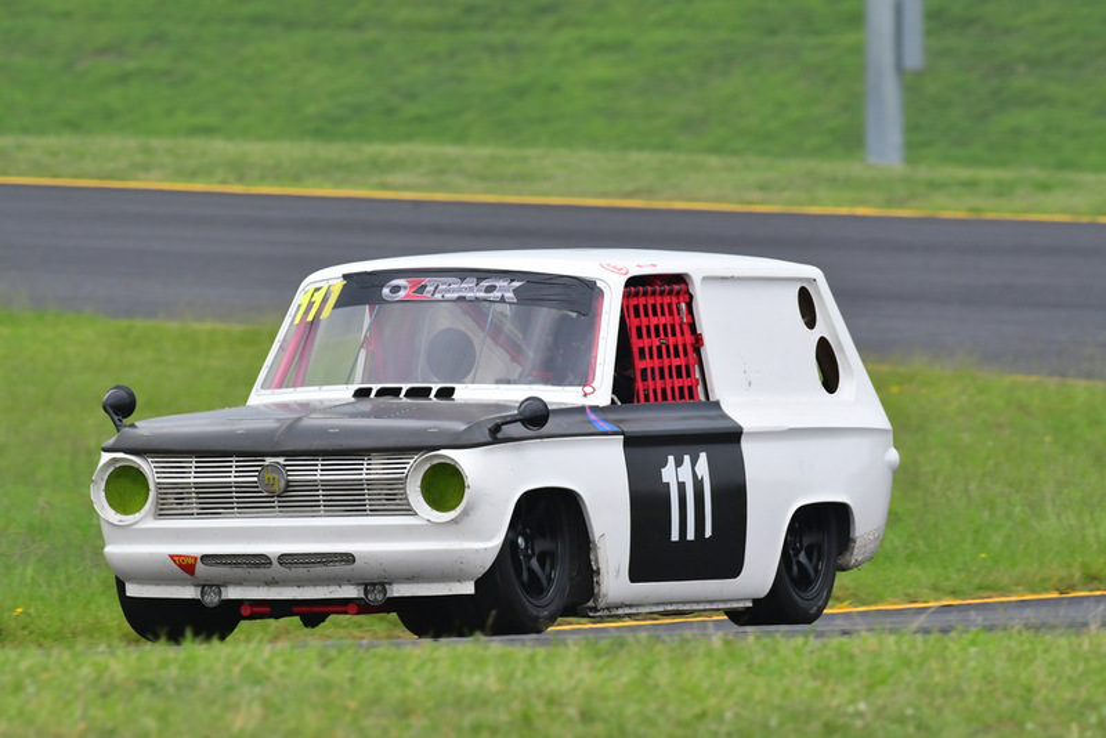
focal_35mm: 630
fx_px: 19361
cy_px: 369
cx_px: 553
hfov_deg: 3.3
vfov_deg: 2.2
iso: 1000
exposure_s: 1/640
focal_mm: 420
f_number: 10
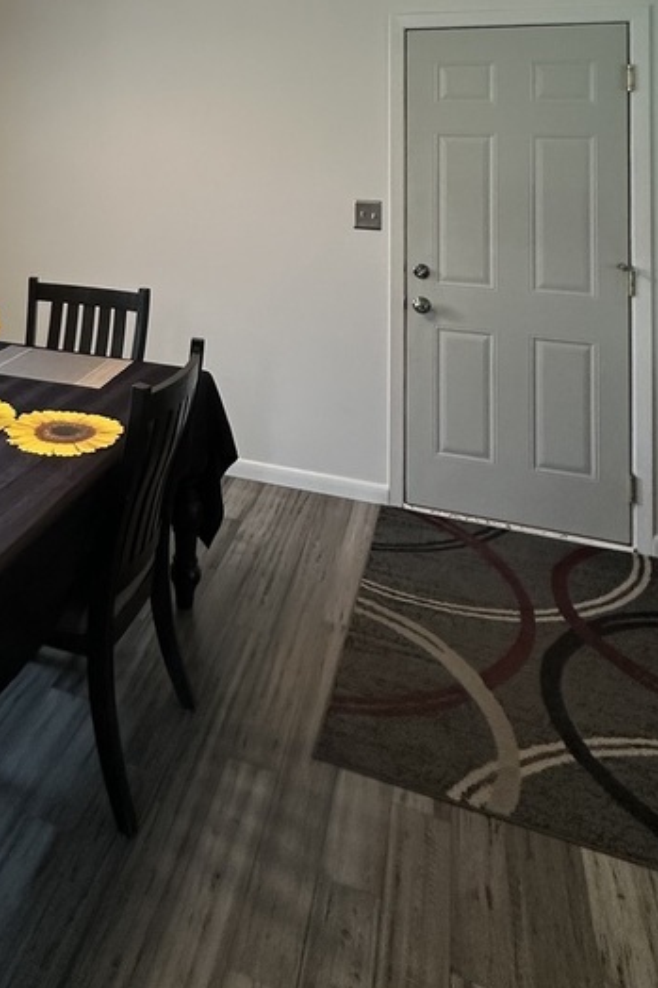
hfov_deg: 40.7
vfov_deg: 54.4
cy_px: 109
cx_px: 81
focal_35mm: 30
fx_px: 823
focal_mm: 2.22
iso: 250
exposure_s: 1/60
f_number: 2.2
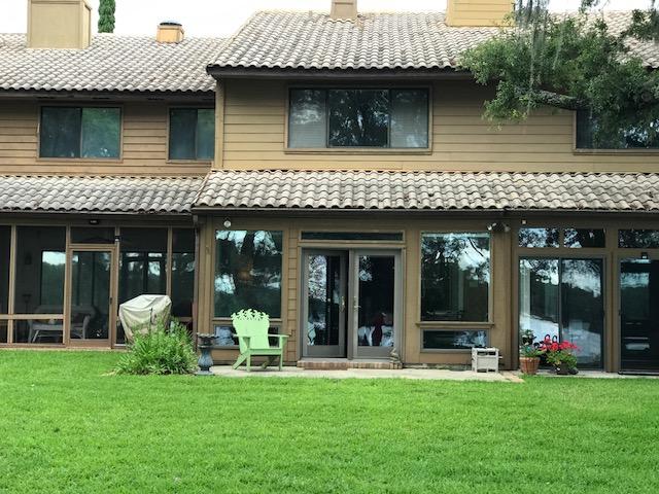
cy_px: 247
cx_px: 330
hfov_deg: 33.8
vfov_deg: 25.7
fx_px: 1085
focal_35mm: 57
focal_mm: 6.6
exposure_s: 1/60
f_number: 2.8
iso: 20
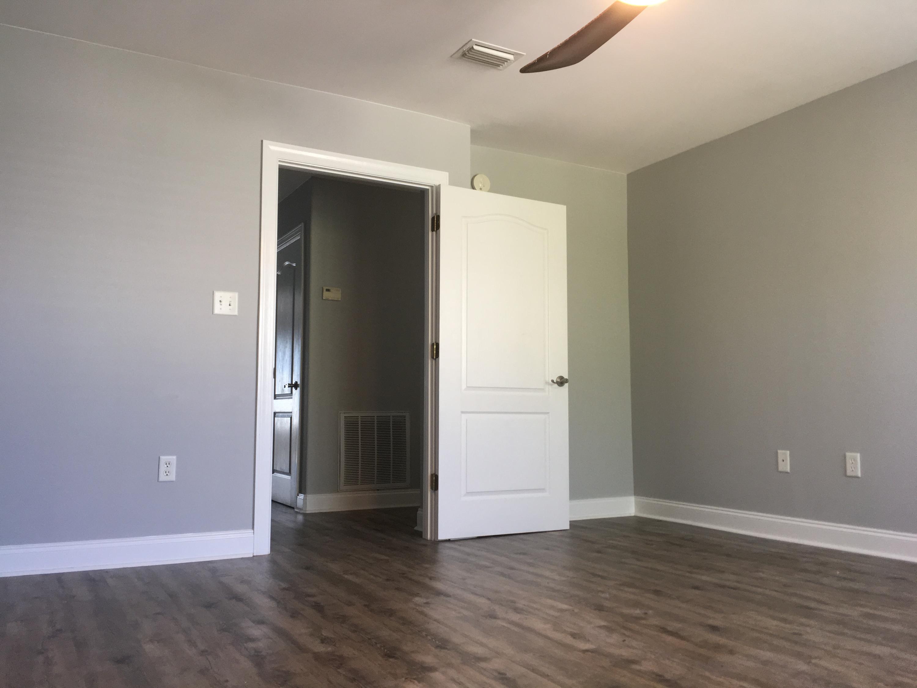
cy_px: 344
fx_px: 768
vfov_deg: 48.2
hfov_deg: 61.7
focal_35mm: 29
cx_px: 458
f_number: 2.2
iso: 64
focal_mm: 4.15
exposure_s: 1/30
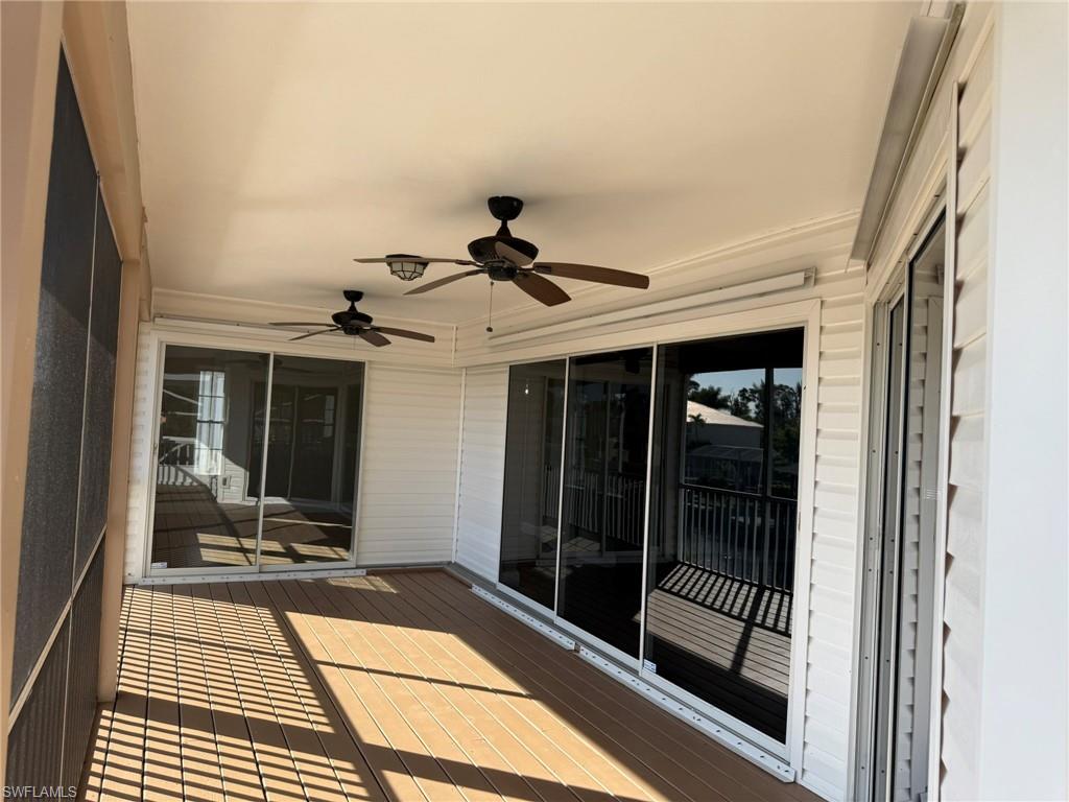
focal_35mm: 24
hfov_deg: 71.6
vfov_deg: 56.8
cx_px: 534
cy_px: 401
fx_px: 741
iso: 80
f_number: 1.78
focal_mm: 6.76
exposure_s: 1/979
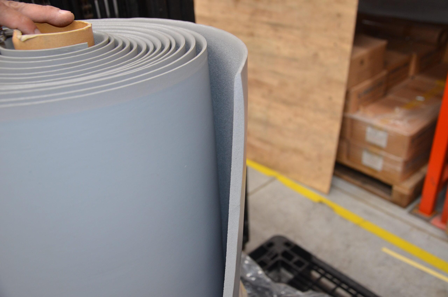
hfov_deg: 57.3
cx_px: 224
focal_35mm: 33
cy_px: 148
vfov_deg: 39.8
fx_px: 410
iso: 800
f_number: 3.8
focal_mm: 22
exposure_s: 1/60
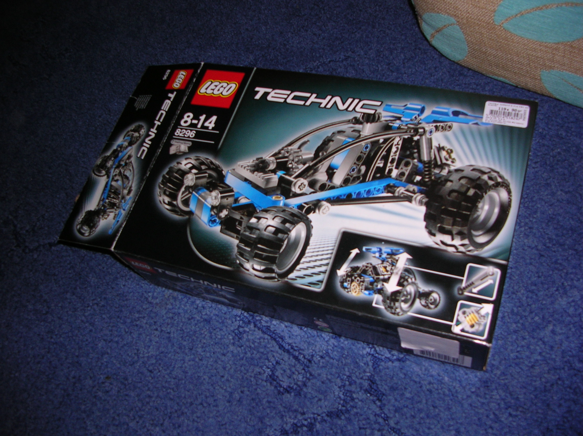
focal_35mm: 35
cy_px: 218
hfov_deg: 52.7
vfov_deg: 40.6
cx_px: 292
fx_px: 589
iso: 50
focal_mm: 5.8
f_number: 2.8
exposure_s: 1/60.1
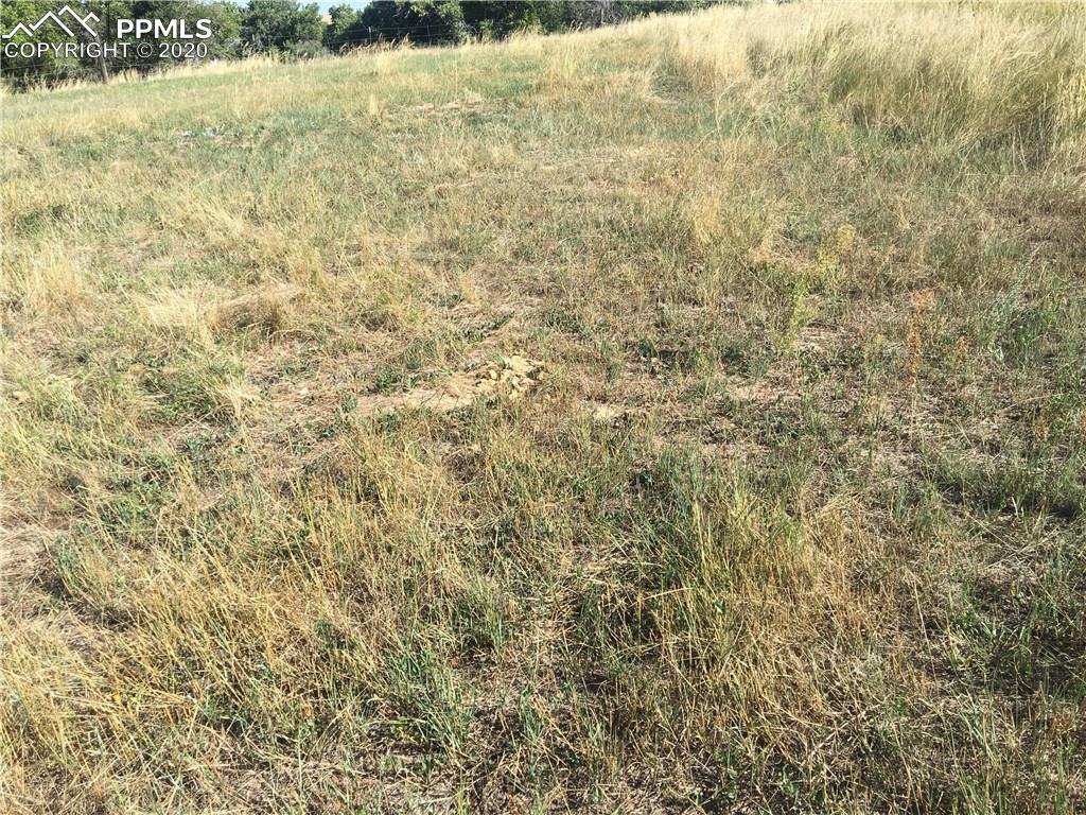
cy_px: 408
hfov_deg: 61.7
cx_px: 543
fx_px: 910
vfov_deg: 48.2
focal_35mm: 29
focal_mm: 4.15
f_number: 2.2
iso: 25
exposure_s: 1/874
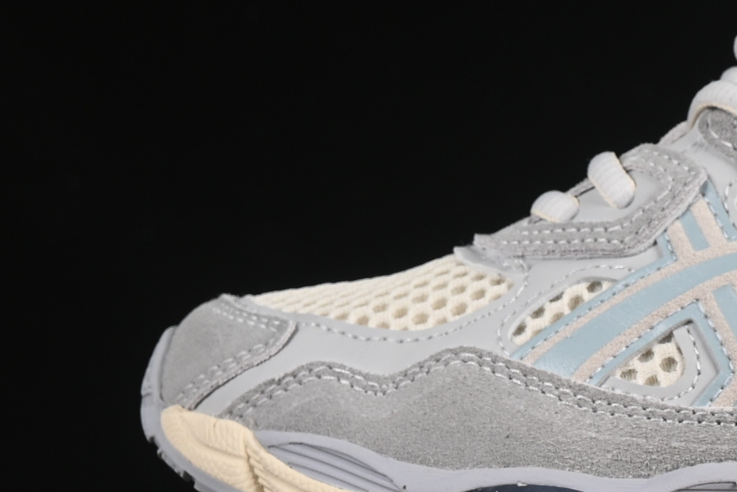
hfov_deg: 9.0
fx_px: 4607
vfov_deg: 6.1
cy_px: 141
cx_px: 888
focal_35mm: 225
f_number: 8
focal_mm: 50
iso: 160
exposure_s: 1/80
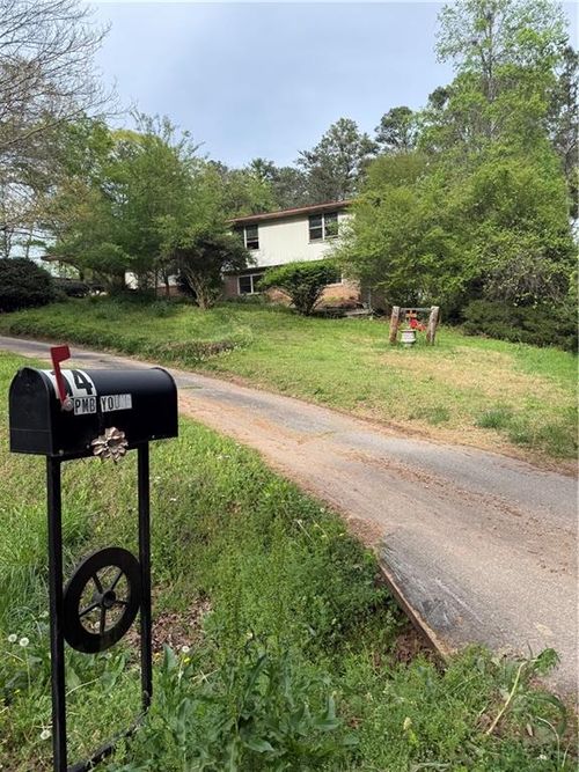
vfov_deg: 71.6
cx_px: 290
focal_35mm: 24
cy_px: 386
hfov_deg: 56.8
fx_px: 535
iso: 80
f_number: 1.78
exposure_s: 1/1522
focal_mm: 6.76
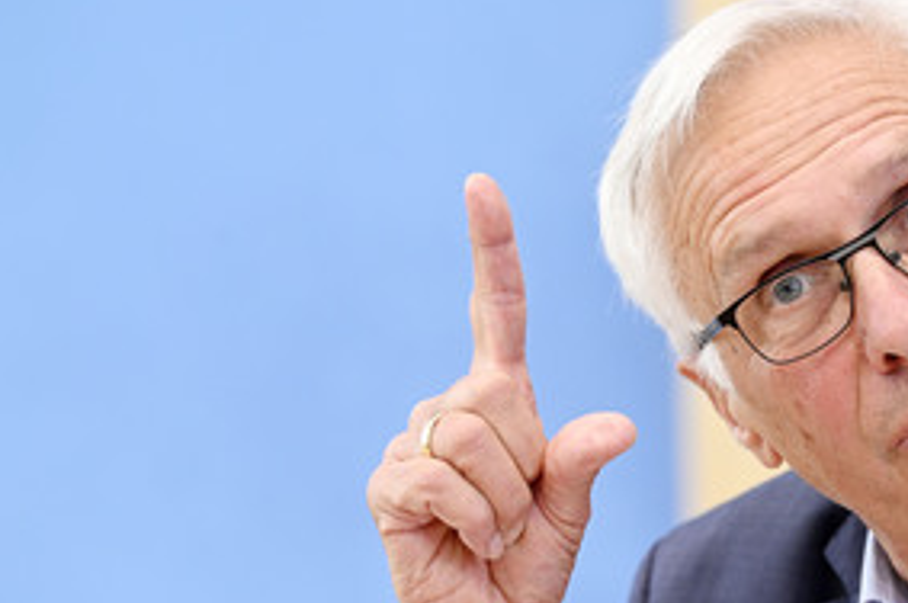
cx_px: 717
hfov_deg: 6.5
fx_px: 8037
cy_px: 343
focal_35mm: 319
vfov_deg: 4.3
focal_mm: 200
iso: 3200
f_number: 5
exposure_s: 1/640
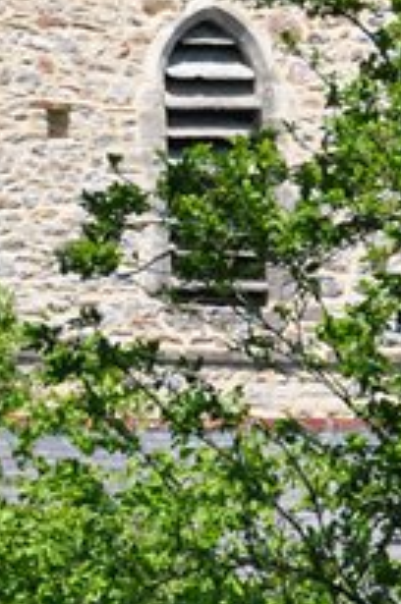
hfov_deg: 2.2
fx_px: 10292
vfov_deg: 3.4
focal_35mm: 614
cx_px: 255
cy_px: -194
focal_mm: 105
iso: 200
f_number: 9
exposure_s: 1/320
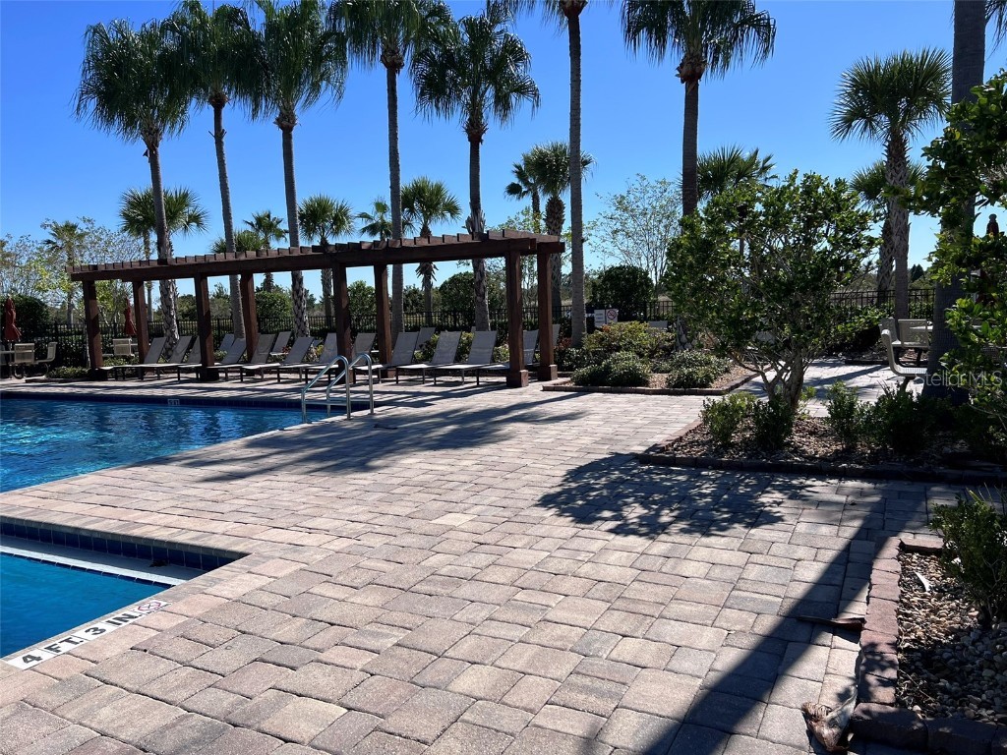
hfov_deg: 67.3
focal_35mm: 26
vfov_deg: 53.1
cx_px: 504
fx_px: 756
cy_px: 378
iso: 50
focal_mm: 5.7
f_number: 1.5
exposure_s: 1/4630
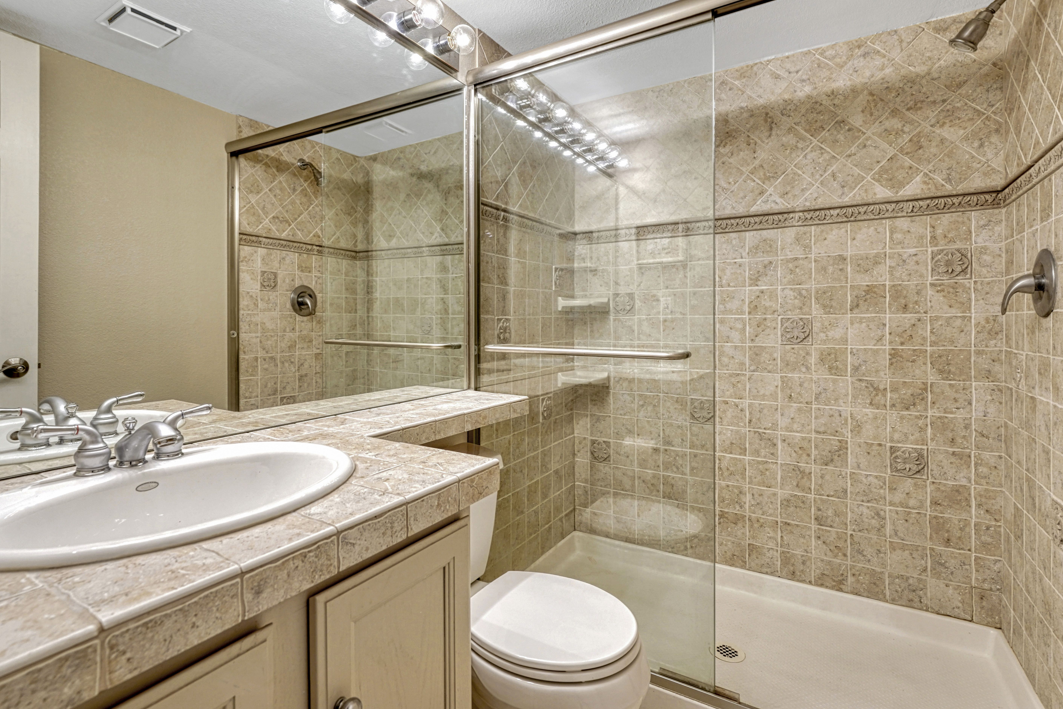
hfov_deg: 94.8
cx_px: 509
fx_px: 488
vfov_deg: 71.9
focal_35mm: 17
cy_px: 338
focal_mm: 15.5
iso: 400
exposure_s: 1/5
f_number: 8
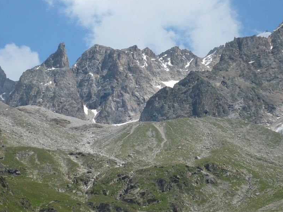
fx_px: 1365
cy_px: 94
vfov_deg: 8.9
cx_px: 146
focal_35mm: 167
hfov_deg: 11.8
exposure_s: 1/640
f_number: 5
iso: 100
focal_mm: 17.4
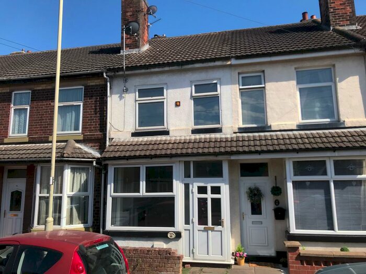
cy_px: 137
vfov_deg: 49.7
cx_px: 183
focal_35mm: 28
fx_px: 296
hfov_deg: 63.4
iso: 20
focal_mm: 3.99
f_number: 1.8
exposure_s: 1/1996
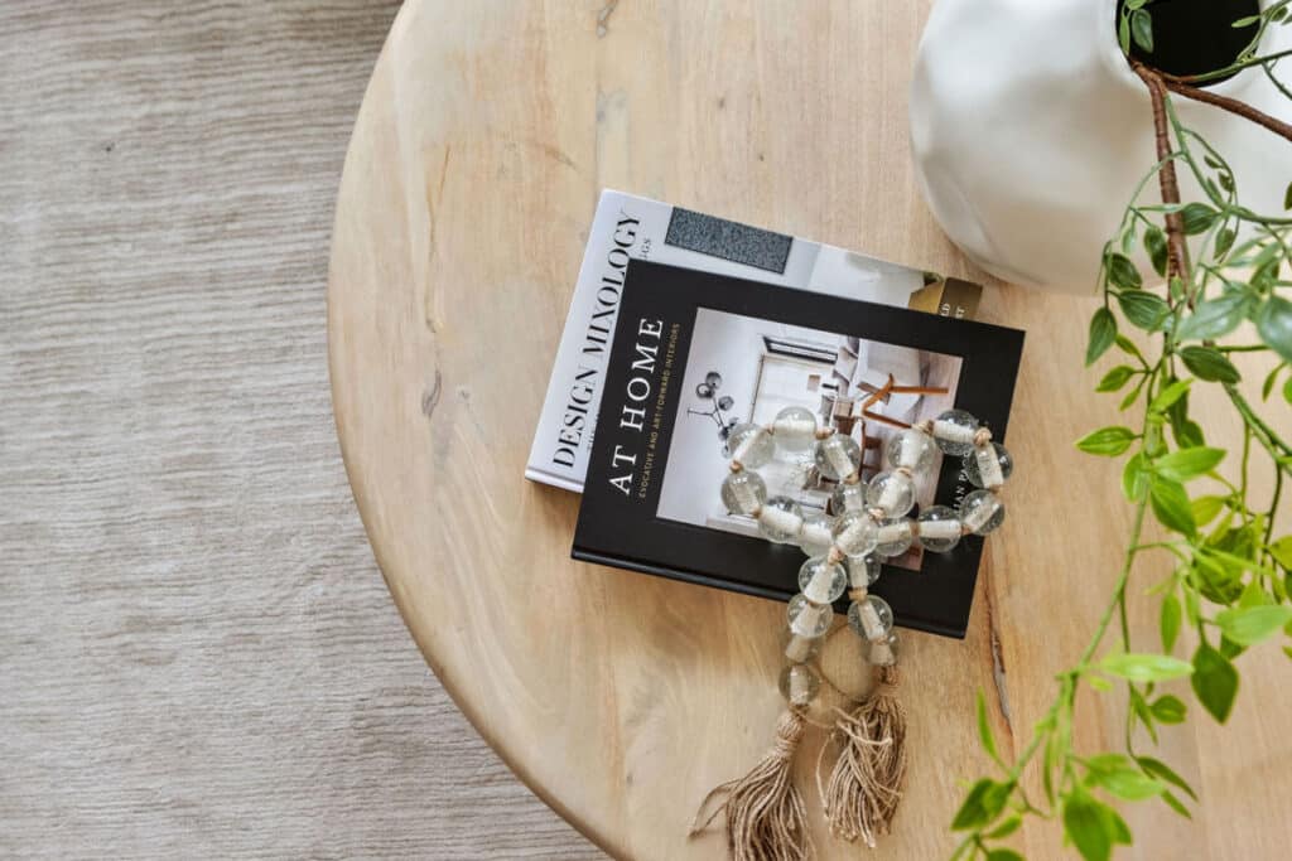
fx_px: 1292
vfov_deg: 36.9
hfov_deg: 53.1
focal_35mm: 36
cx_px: 646
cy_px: 430
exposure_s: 1/30
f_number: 6.4
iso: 500
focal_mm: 24
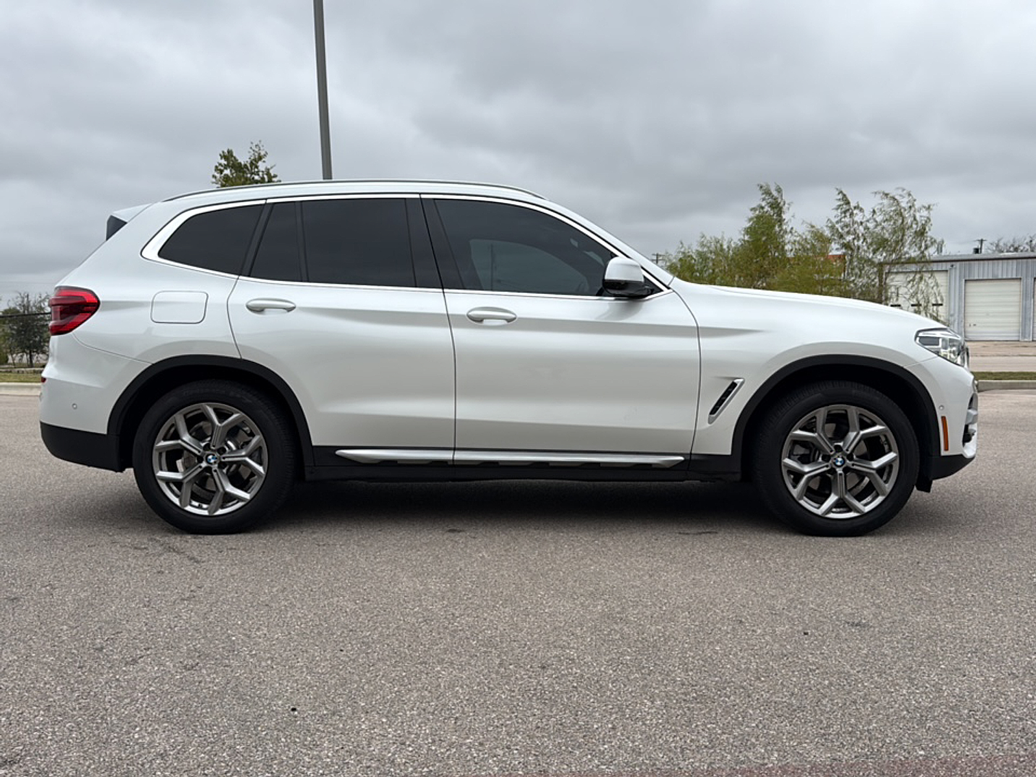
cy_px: 388
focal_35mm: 25
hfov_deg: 69.4
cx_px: 518
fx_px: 748
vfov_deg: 54.9
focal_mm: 6.76
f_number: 1.78
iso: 80
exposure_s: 1/909
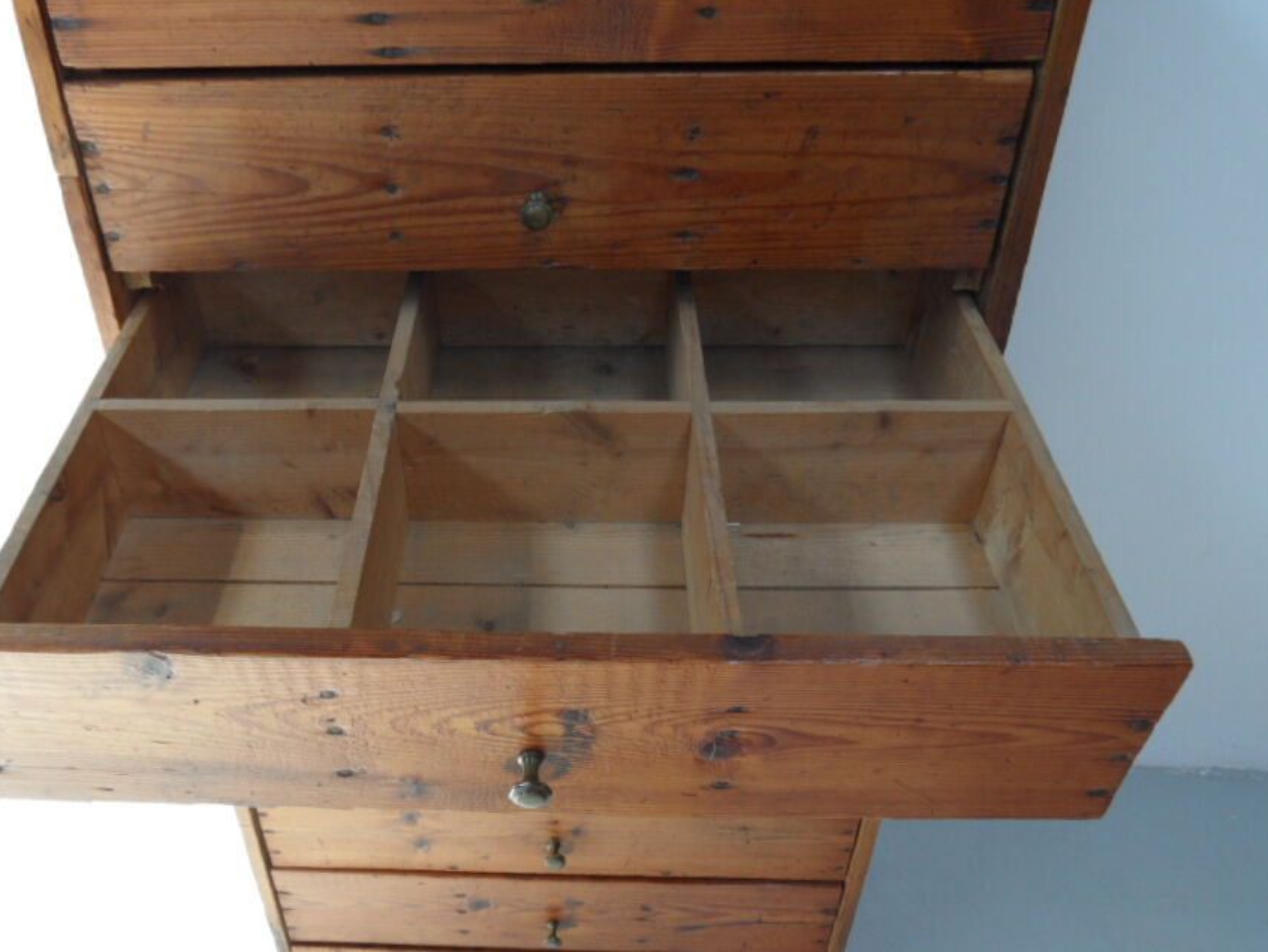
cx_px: 524
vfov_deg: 48.0
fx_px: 1063
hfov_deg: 61.2
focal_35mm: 29
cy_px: 569
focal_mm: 3.9
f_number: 3.2
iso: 100
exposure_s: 1/45
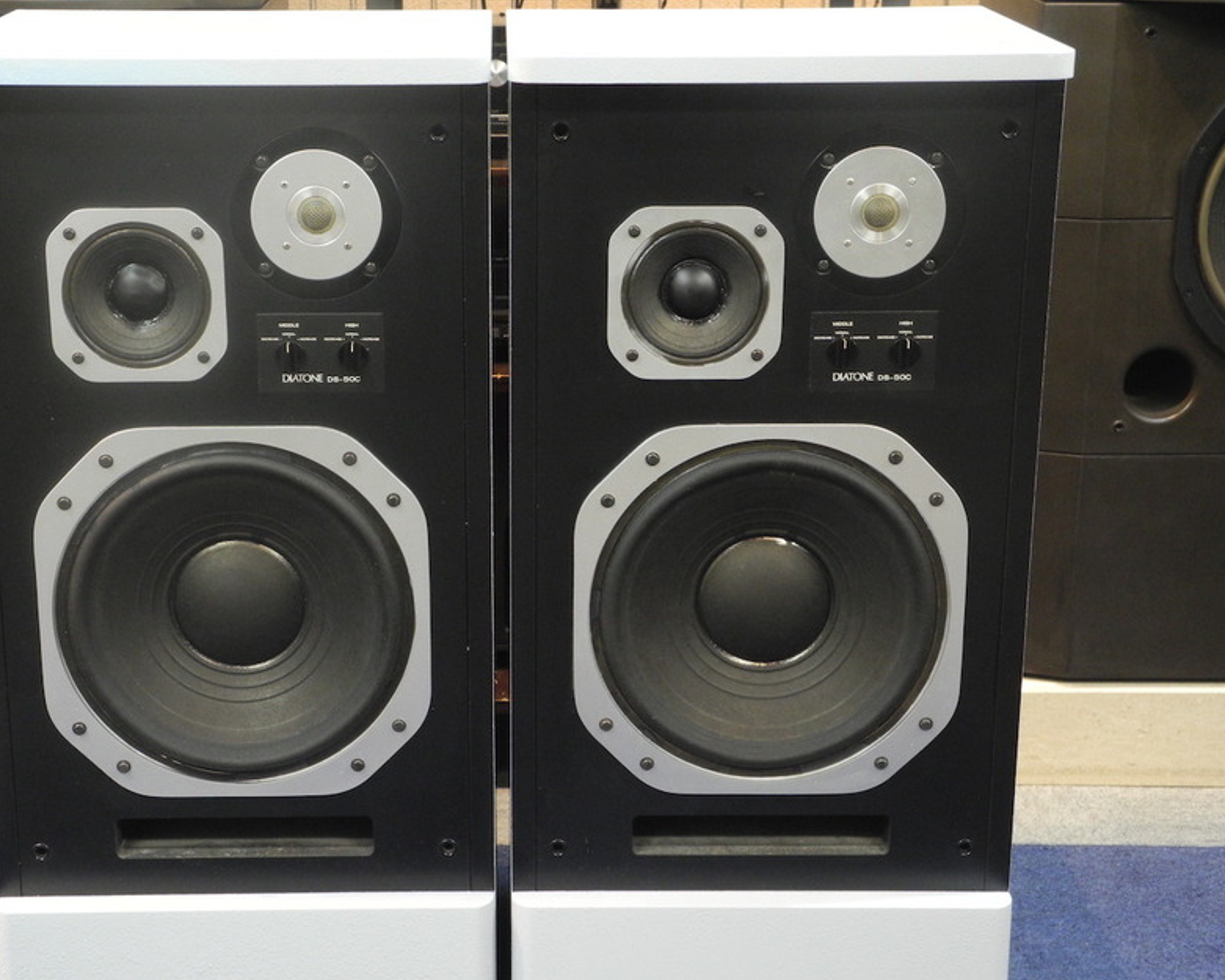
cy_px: 549
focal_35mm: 66
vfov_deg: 23.1
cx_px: 496
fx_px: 2393
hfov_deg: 28.7
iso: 400
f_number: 3.5
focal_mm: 11.8
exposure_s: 1/10.6
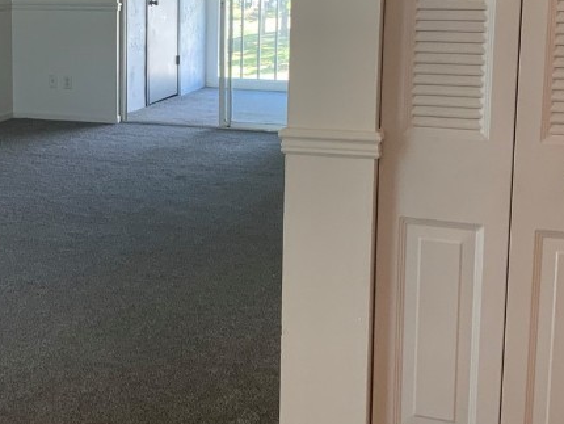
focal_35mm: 69
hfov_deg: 27.3
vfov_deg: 21.2
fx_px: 1125
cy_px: 108
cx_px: 70
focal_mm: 3
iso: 64
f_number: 1.8
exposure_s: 1/60
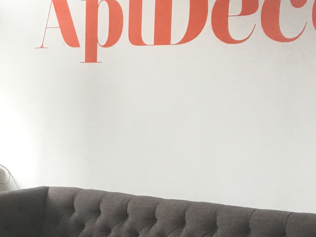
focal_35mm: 98
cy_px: 314
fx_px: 895
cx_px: 39
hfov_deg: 19.7
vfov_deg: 14.4
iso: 40
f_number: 2.2
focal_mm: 4.15
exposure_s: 1/30
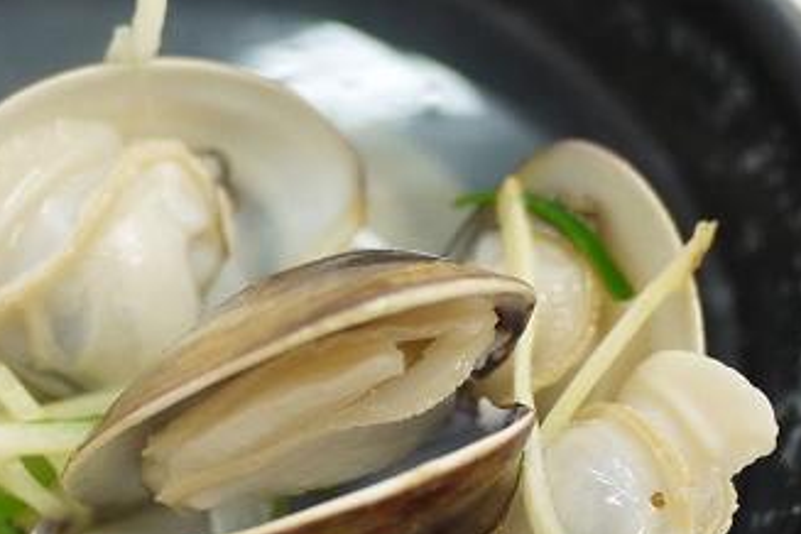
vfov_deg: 23.7
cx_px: 220
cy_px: 331
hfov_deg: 34.5
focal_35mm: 57
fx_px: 1268
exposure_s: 1/60
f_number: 2.5
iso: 250
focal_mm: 14
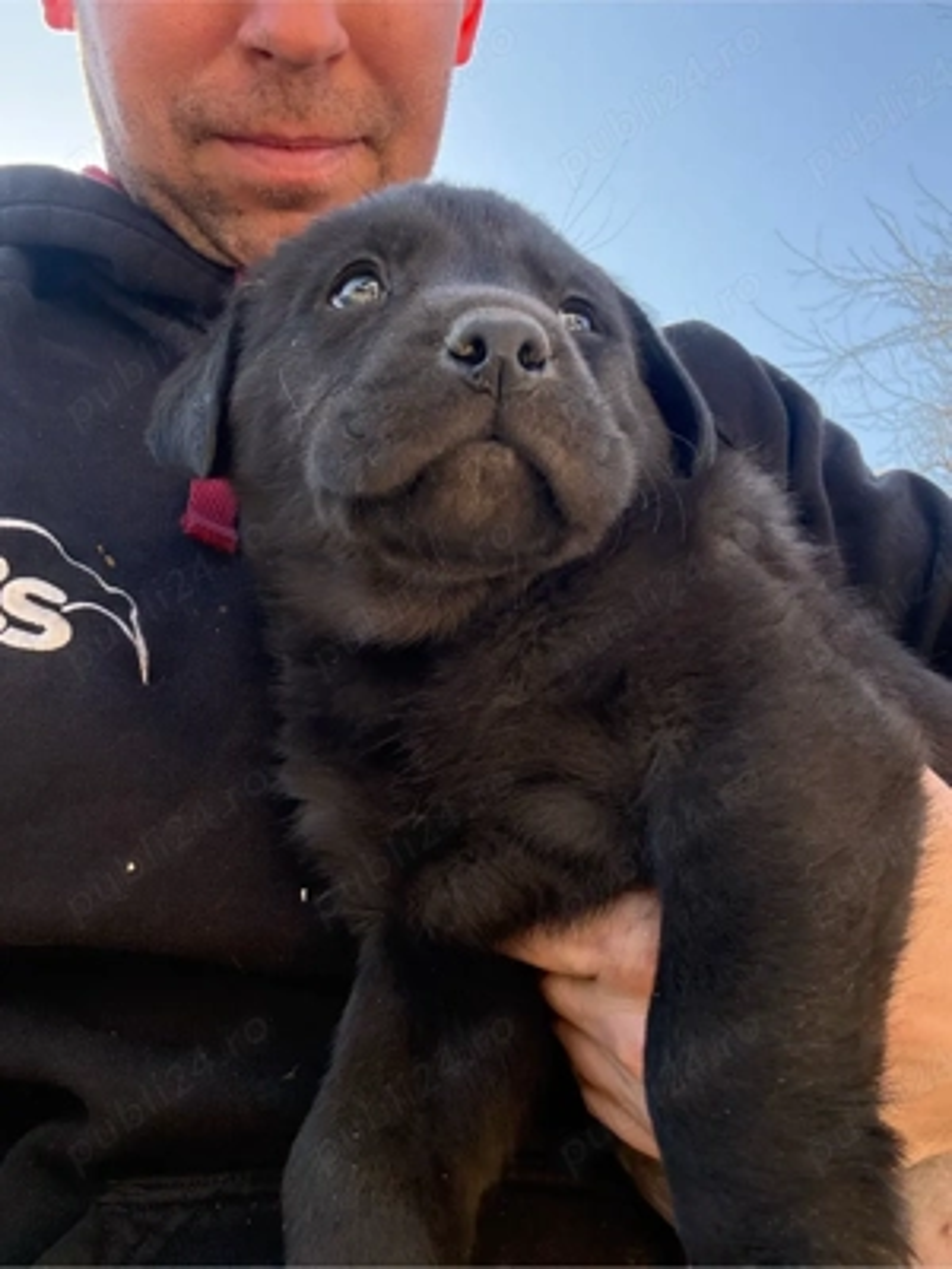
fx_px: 1100
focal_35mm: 30
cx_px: 476
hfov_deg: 46.8
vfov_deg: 60.0
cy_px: 634
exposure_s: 1/306
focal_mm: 2.69
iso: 40
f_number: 1.9
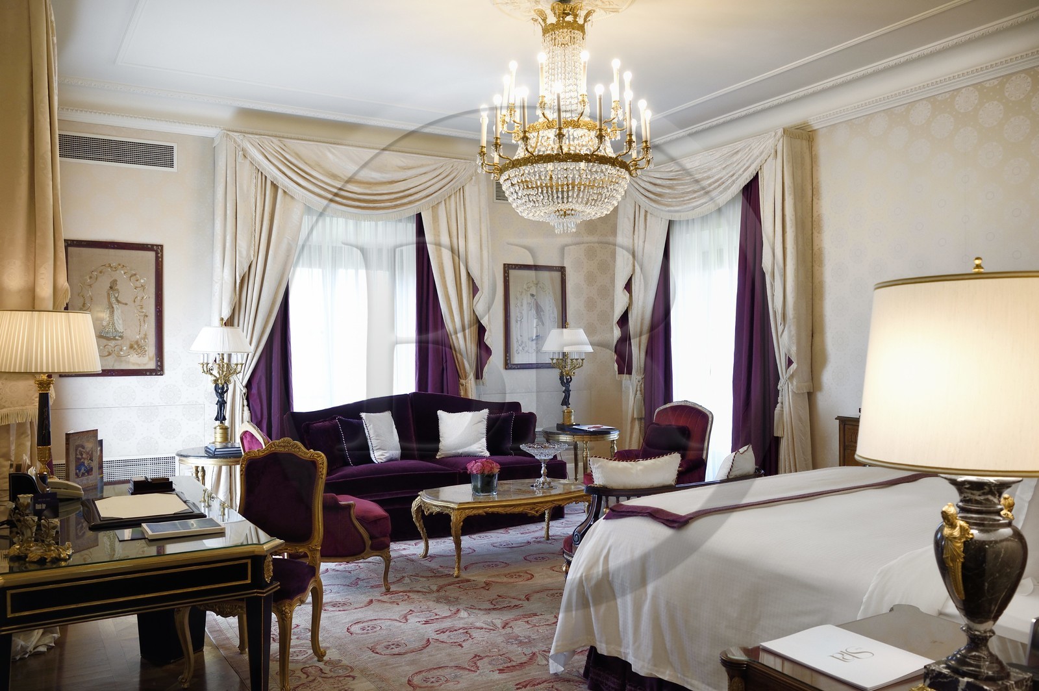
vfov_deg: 43.5
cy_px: 346
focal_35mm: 30
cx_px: 520
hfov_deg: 62.0
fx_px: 865
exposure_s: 1/80
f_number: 8
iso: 800
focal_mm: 30
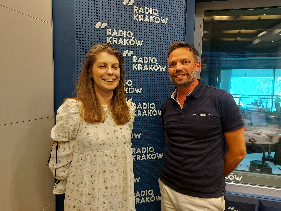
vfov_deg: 56.8
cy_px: 106
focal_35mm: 24
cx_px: 140
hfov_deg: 71.6
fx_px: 195
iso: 250
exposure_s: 1/33
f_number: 1.8
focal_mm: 5.23
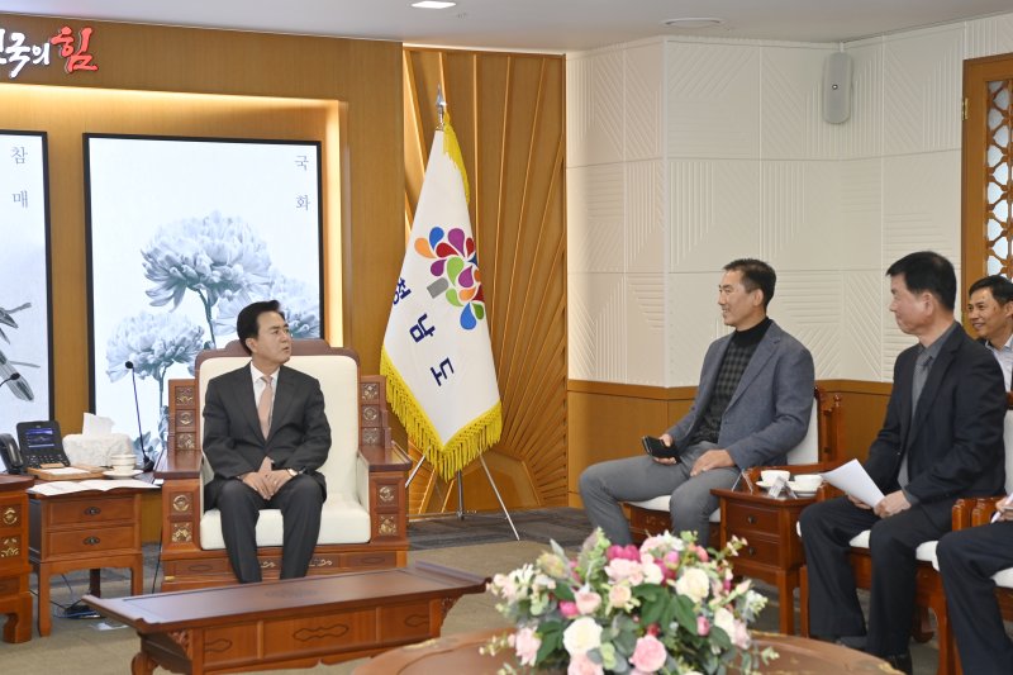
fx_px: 1969
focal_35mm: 70
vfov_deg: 19.4
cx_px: 506
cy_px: 338
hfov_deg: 28.8
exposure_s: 1/60
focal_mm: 70
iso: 640
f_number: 6.3
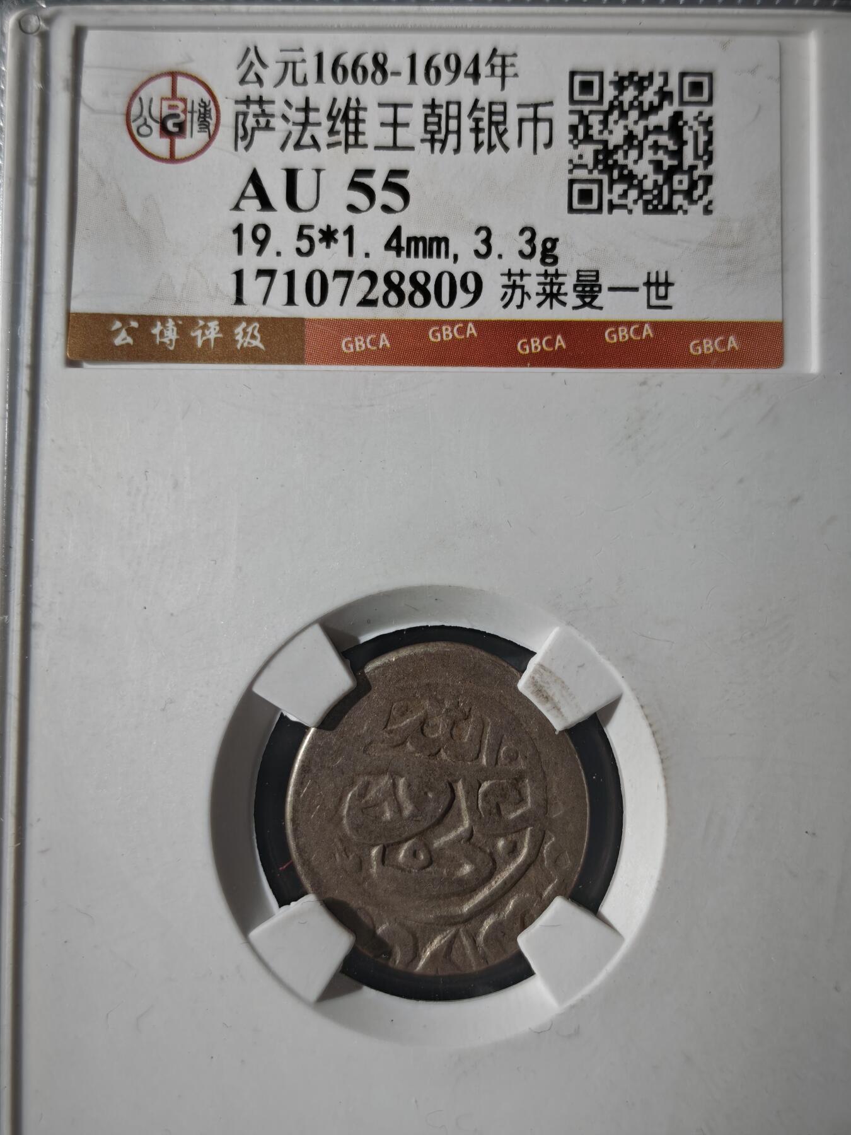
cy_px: 568
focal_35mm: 50
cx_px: 426
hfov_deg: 29.1
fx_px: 1639
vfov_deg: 38.2
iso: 50
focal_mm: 5.85
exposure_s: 1/373
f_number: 1.63
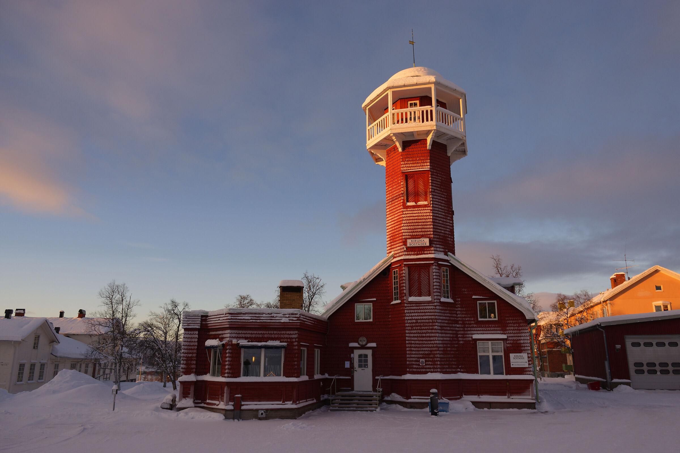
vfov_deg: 47.9
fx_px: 510
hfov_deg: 67.4
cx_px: 340
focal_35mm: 27
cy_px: 226
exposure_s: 1/90
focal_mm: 18
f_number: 5.6
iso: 100
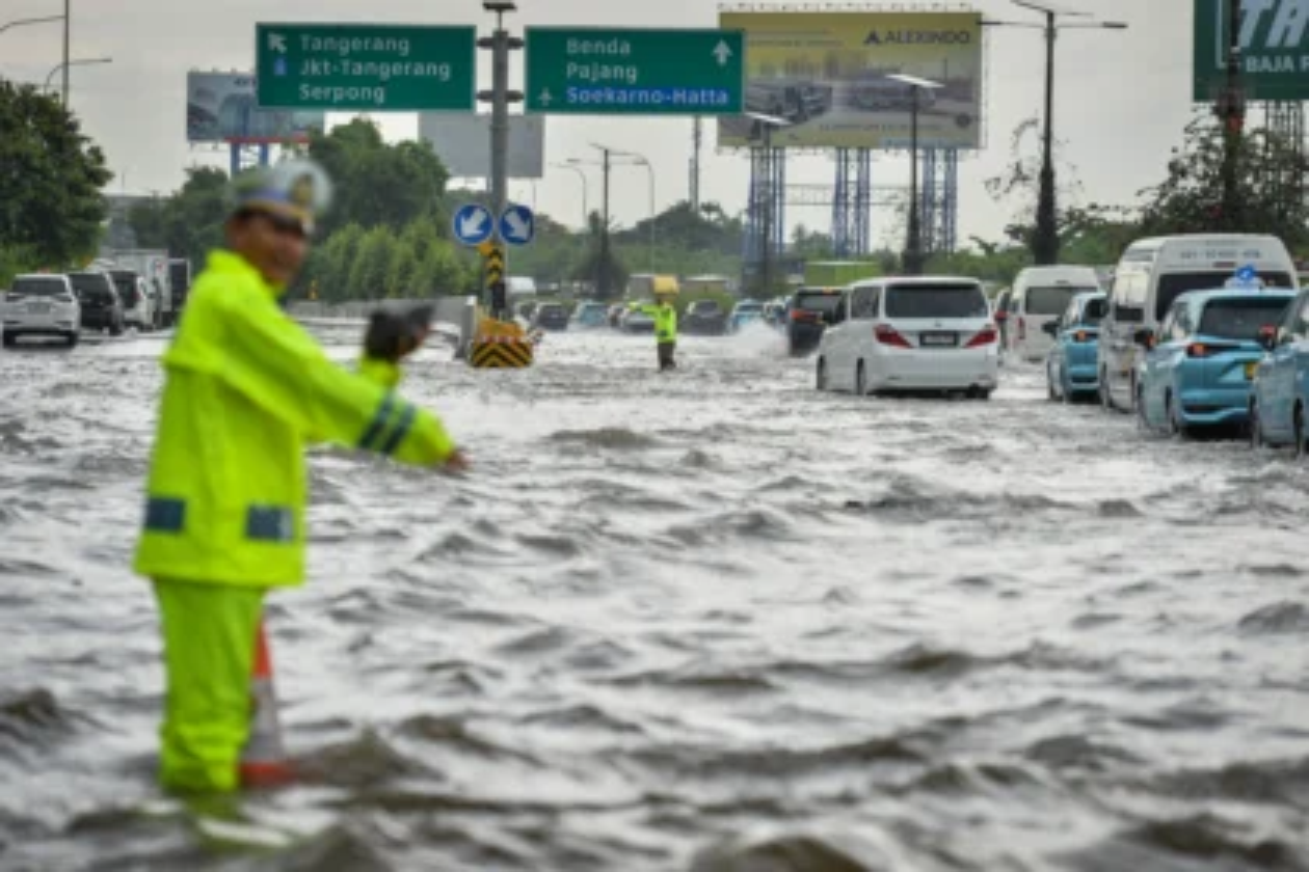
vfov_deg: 10.2
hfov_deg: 15.2
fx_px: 4908
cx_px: 654
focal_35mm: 135
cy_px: 436
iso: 250
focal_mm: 135
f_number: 4
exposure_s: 1/800
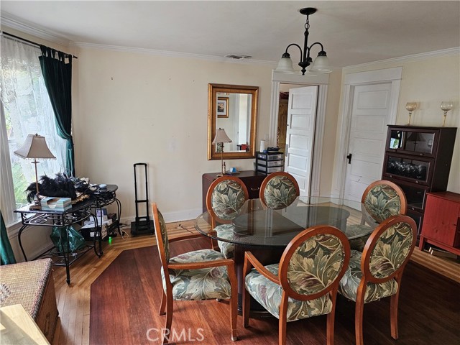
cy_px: 172
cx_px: 230
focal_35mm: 23
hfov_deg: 73.9
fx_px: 306
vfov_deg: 58.9
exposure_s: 1/120
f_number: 1.7
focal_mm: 6.3
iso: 500
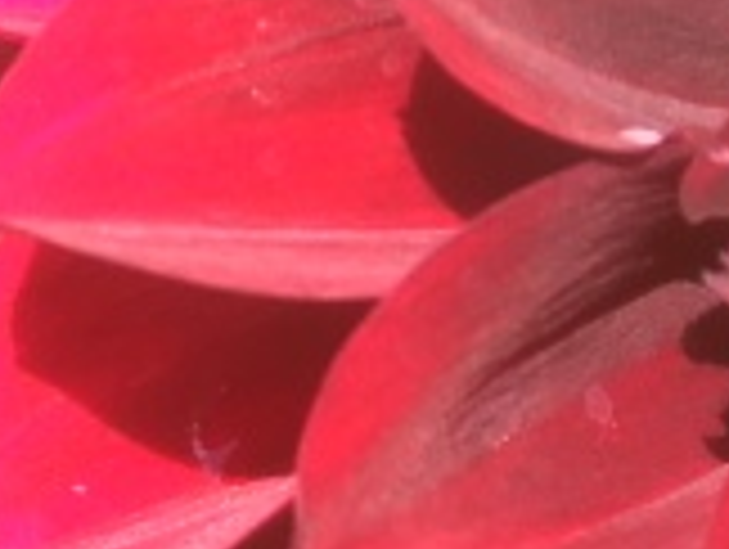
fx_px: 3016
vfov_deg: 10.3
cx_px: 1156
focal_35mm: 143
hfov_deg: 12.9
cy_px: 9
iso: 25
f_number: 2.2
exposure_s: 1/223
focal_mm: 4.15
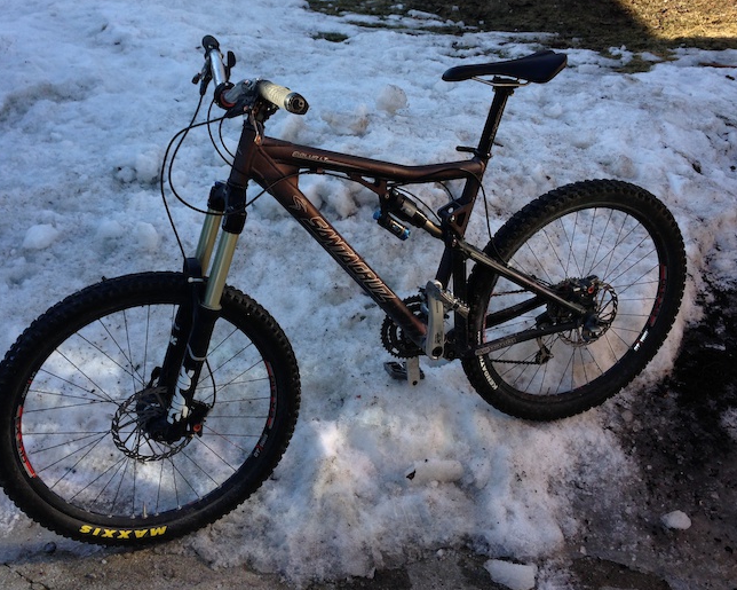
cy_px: 262
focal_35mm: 40
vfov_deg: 37.3
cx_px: 340
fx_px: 872
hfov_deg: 45.8
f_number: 2.4
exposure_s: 1/507
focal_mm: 4.12
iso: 50
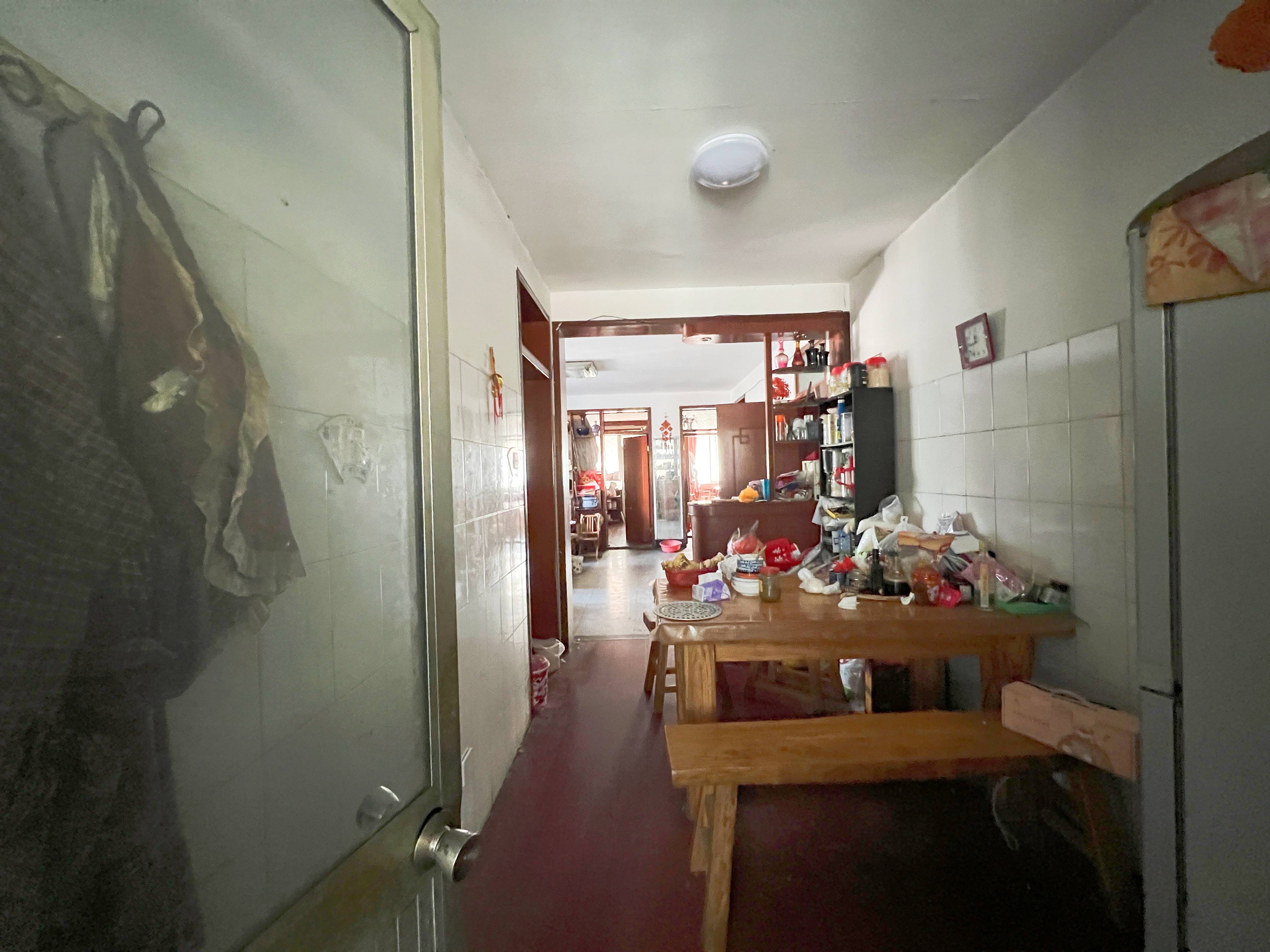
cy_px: 476
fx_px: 477
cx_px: 635
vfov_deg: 89.9
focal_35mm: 13
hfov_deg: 106.2
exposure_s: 1/48
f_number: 1.8
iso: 1000
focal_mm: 1.57
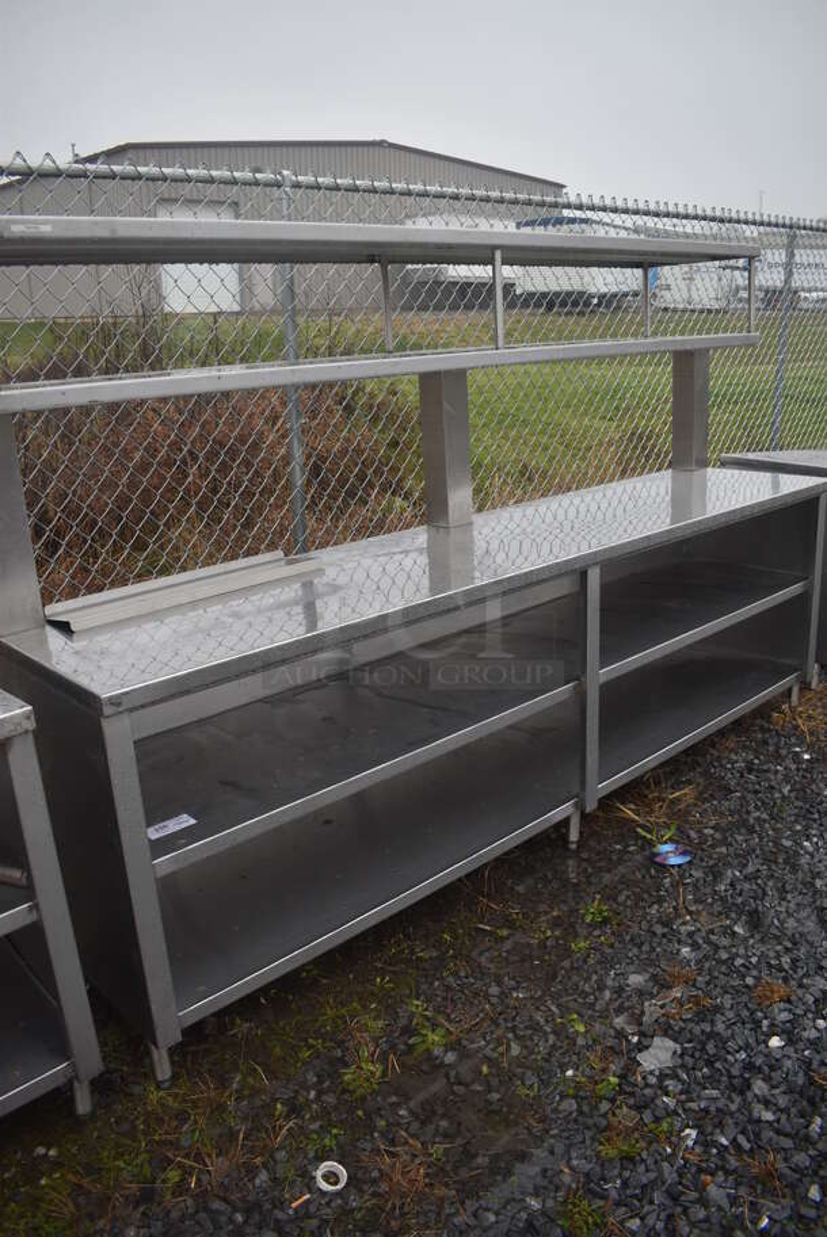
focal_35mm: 27
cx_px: 414
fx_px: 929
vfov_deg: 67.3
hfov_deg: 48.0
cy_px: 618
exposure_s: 1/250
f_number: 4.5
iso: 400
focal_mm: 18
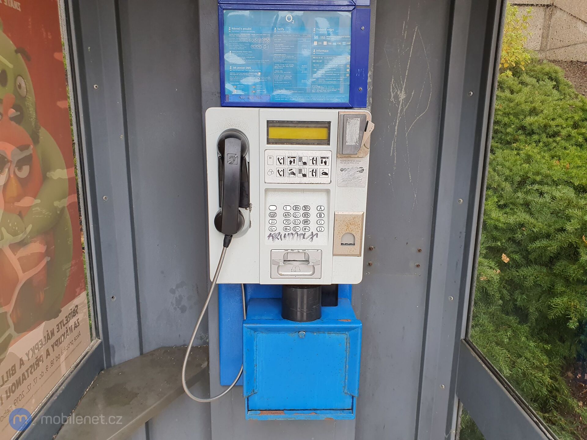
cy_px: 220
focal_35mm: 26
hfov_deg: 67.3
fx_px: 441
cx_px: 294
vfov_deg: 53.1
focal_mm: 4.3
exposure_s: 1/100
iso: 100
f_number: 2.4
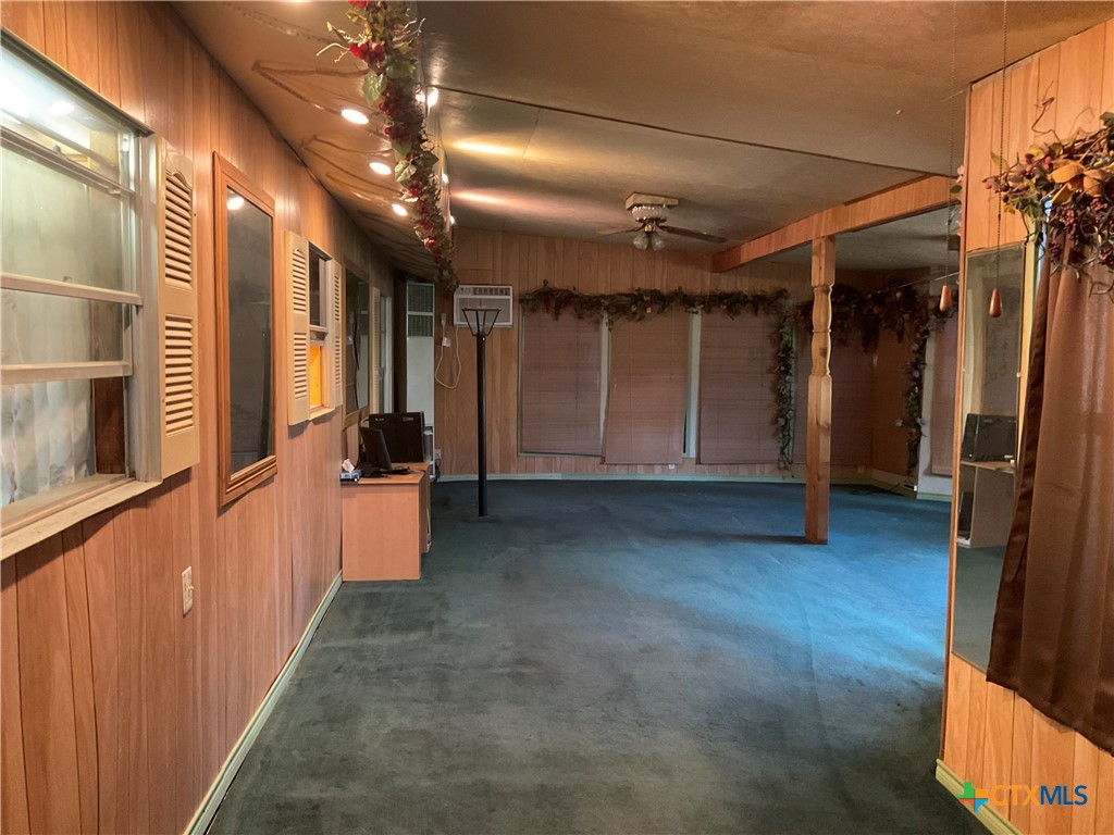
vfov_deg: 48.2
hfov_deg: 61.7
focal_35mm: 29
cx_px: 557
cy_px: 418
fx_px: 933
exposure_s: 1/30
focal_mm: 3
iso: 320
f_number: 1.8
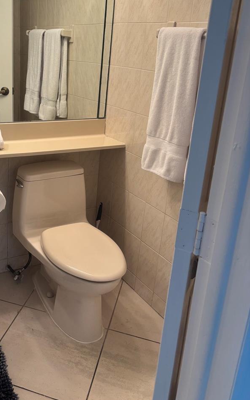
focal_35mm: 35
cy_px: 151
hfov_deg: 35.5
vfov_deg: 54.7
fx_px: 381
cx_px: 61
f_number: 1.6
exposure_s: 1/120
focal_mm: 5.96
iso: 80
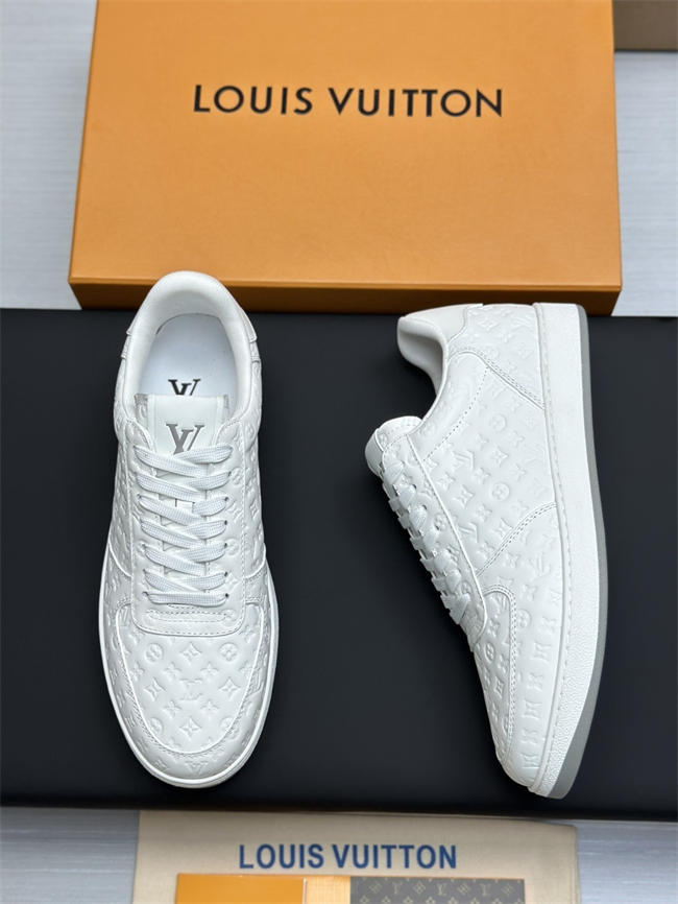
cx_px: 339
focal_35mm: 48
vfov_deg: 39.6
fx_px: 1253
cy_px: 452
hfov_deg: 30.3
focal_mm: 6.86
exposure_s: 1/100
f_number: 1.78
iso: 80
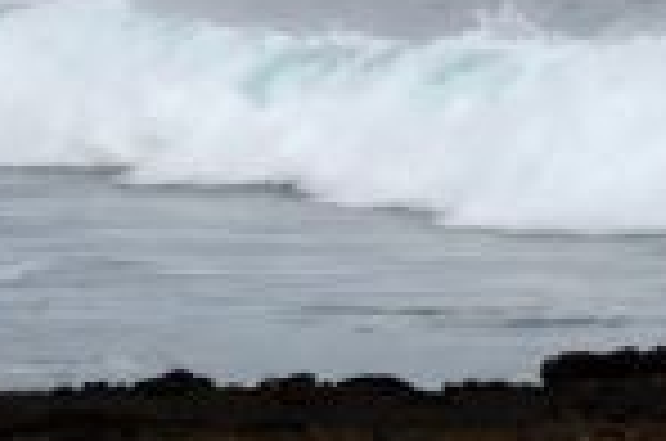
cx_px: 14
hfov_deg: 3.6
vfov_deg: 2.4
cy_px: -742
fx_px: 10448
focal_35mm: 566
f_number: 9
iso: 160
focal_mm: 70
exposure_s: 1/100
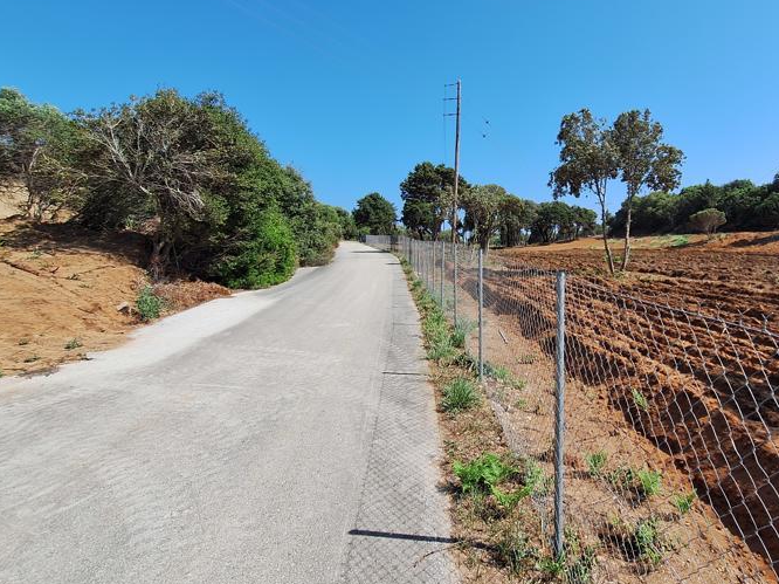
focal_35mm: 20
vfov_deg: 65.1
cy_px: 225
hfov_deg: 79.8
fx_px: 450
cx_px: 501
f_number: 2.2
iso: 40
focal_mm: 1.74
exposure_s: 1/1445
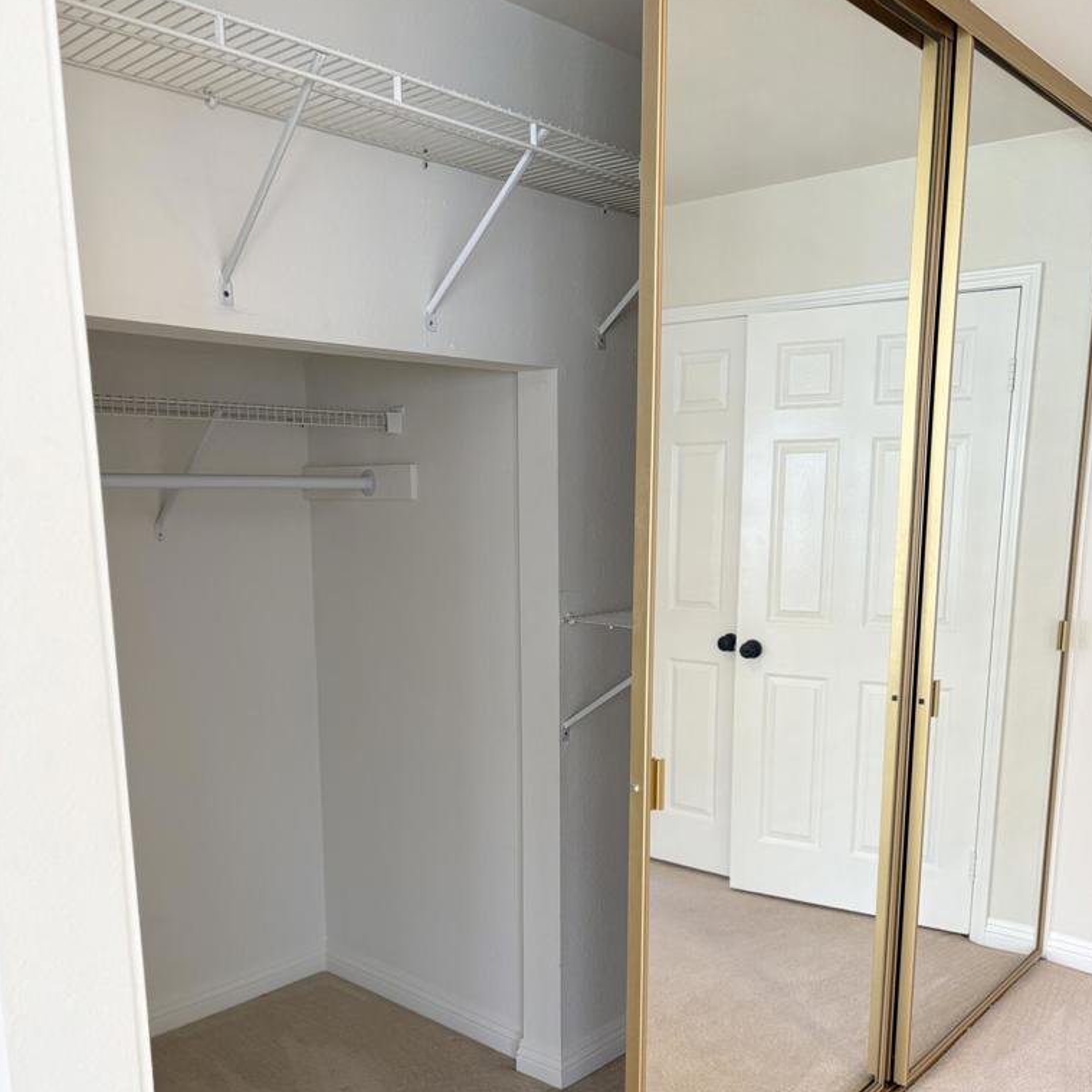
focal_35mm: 31
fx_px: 1106
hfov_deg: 52.5
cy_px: 704
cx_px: 547
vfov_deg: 51.8
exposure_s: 1/120
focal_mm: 5.96
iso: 125
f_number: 1.6
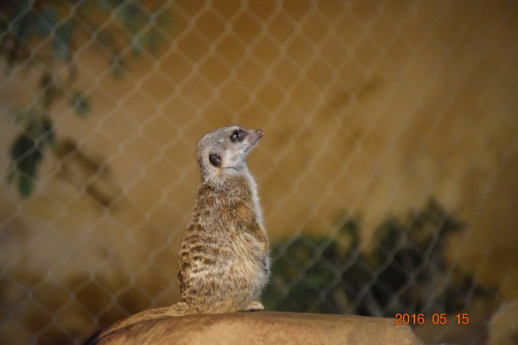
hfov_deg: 8.9
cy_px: 172
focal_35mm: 232
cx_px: 259
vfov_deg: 5.9
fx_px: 3344
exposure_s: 1/250
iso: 6400
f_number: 5.3
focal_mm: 155
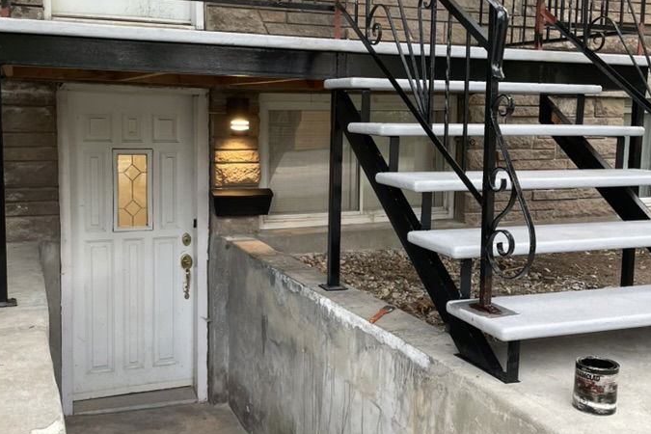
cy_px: 199
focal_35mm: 41
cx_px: 299
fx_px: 741
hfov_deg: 47.4
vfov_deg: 32.6
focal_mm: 4.2
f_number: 1.6
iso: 100
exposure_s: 1/60
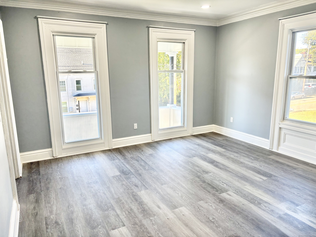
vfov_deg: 53.1
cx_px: 158
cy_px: 118
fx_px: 237
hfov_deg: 67.3
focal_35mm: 26
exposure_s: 1/120
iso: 64
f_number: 1.6
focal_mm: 5.96
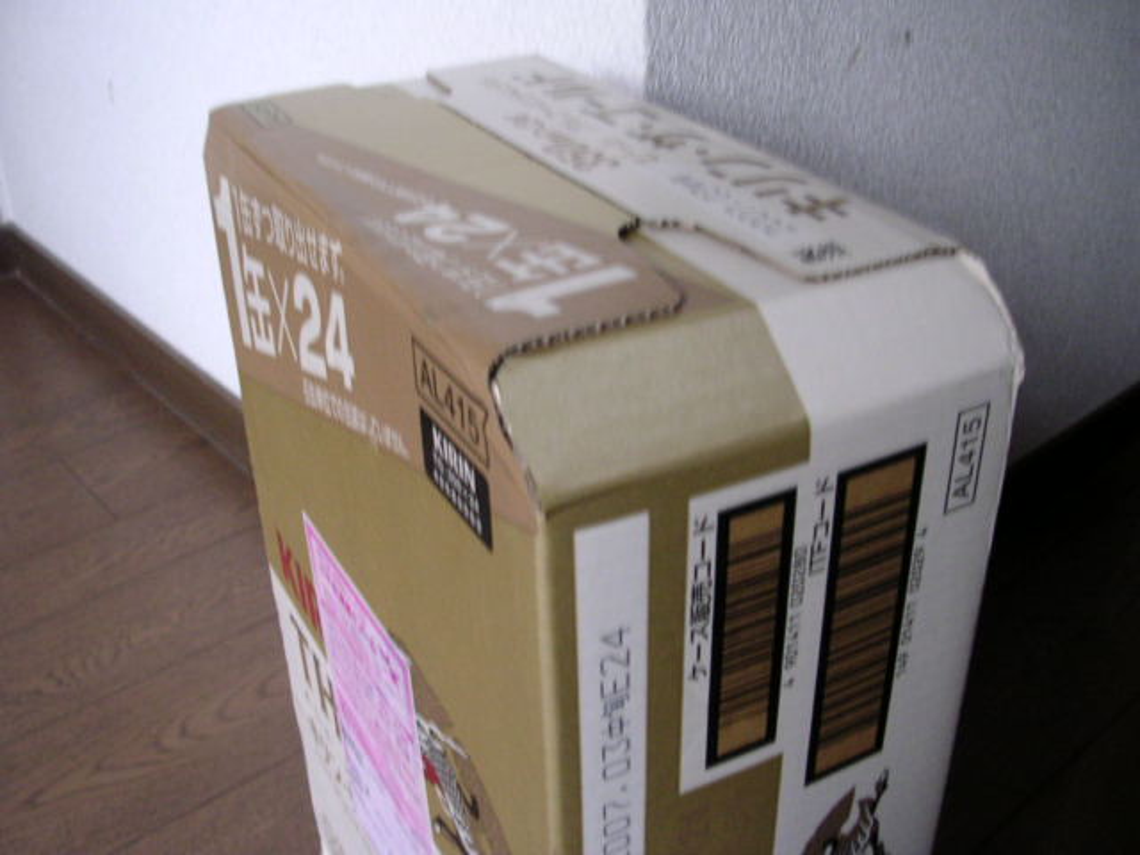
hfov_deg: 49.0
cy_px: 428
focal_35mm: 38
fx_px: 1251
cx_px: 570
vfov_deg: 37.7
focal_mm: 5.8
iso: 275
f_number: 2.8
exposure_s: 1/3.7
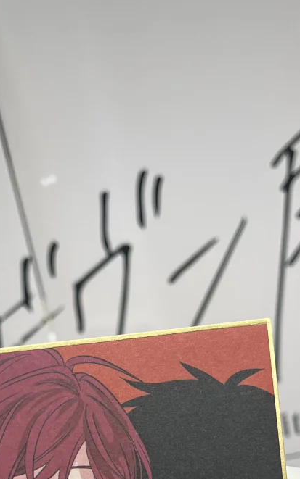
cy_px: 519
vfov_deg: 30.6
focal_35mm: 60
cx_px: 156
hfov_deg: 21.6
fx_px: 785
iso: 50
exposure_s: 1/100
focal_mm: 5.1
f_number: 1.6
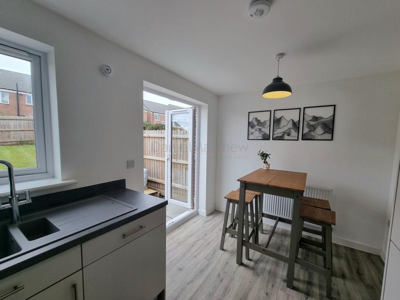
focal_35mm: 13
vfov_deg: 89.9
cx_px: 200
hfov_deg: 106.2
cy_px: 150
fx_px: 150
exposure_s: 1/270
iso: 50
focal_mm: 2.2
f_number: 2.2
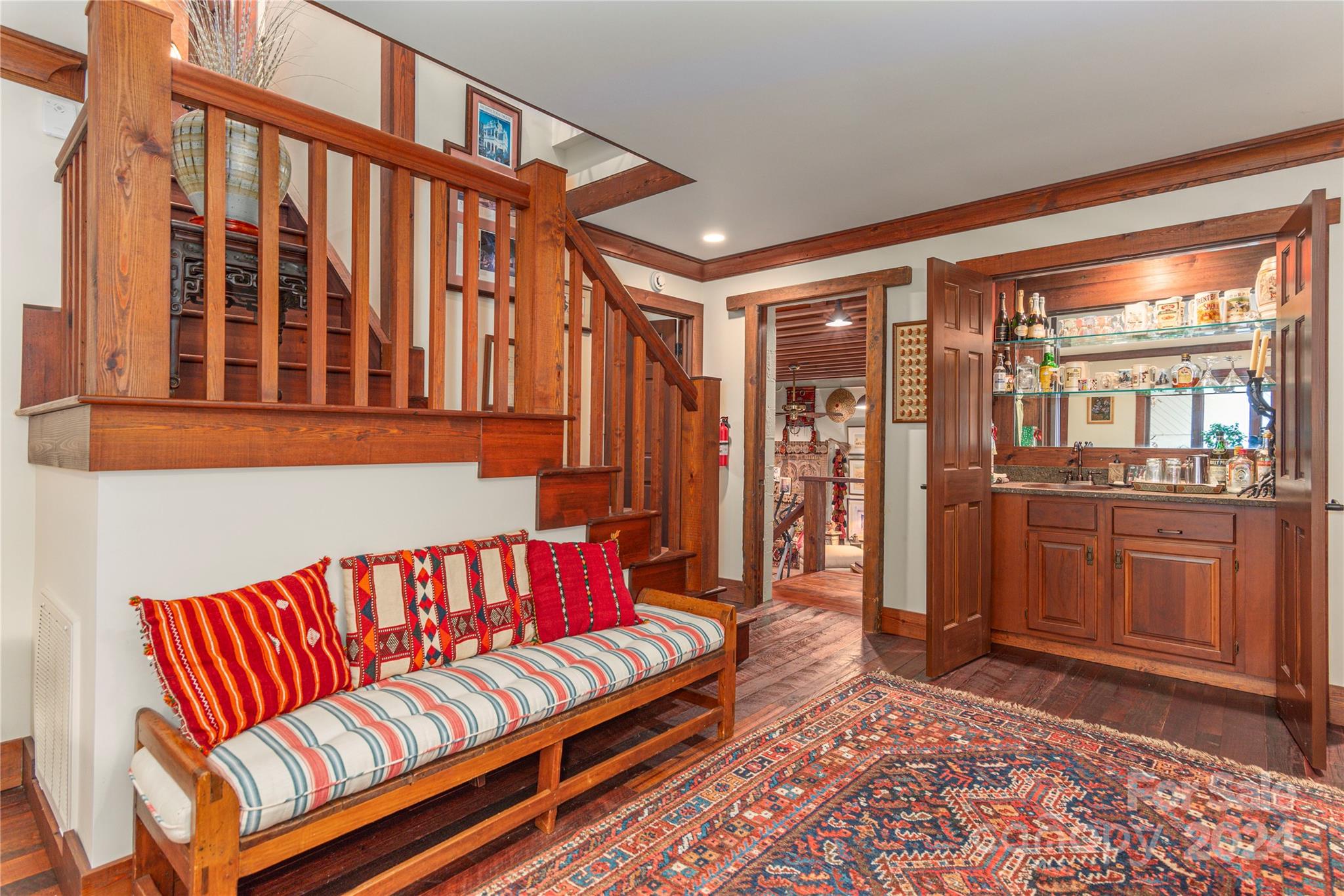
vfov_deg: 70.5
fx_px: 635
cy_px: 448
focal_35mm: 17
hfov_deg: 93.3
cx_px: 672
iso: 320
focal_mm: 17
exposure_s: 1/20
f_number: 7.1
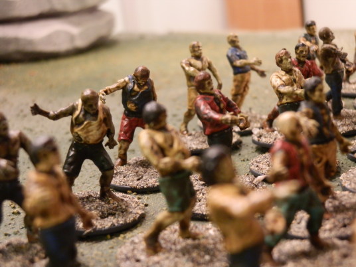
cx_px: 178
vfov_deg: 24.0
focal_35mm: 61
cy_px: 134
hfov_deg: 31.7
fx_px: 627
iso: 320
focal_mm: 10.99
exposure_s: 1/8
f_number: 3.7
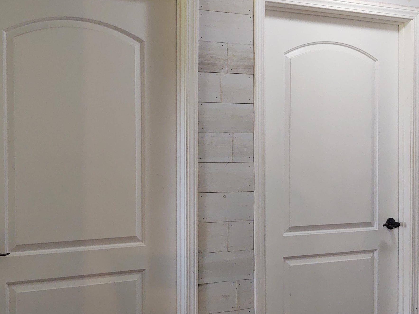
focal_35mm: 47
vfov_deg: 30.9
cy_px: 160
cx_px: 197
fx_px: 569
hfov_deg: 40.4
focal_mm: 4.75
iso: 428
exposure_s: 1/60
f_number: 1.7
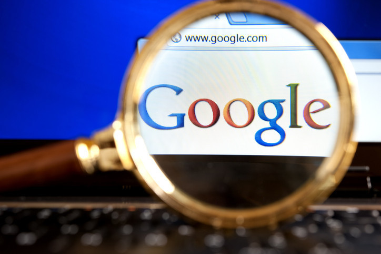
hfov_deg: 33.4
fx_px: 635
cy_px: 127
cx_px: 190
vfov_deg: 22.6
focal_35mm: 60
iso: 200
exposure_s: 1/5
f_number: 9
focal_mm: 60
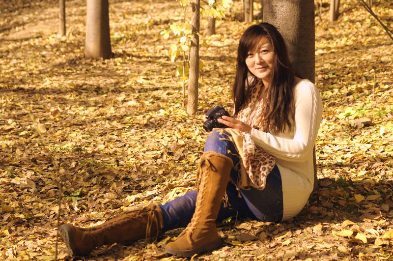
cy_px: 130
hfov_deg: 19.5
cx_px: 196
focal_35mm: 105
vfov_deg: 13.0
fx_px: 1145
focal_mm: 70
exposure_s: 1/500
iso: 200
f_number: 4
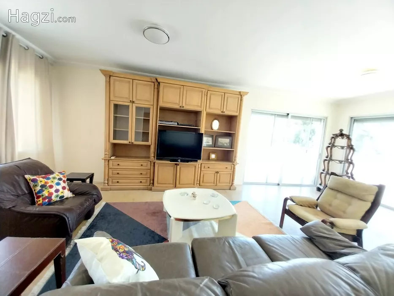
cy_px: 148
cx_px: 197
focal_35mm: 13
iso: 160
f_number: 2.2
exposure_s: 1/50
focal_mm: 1.3
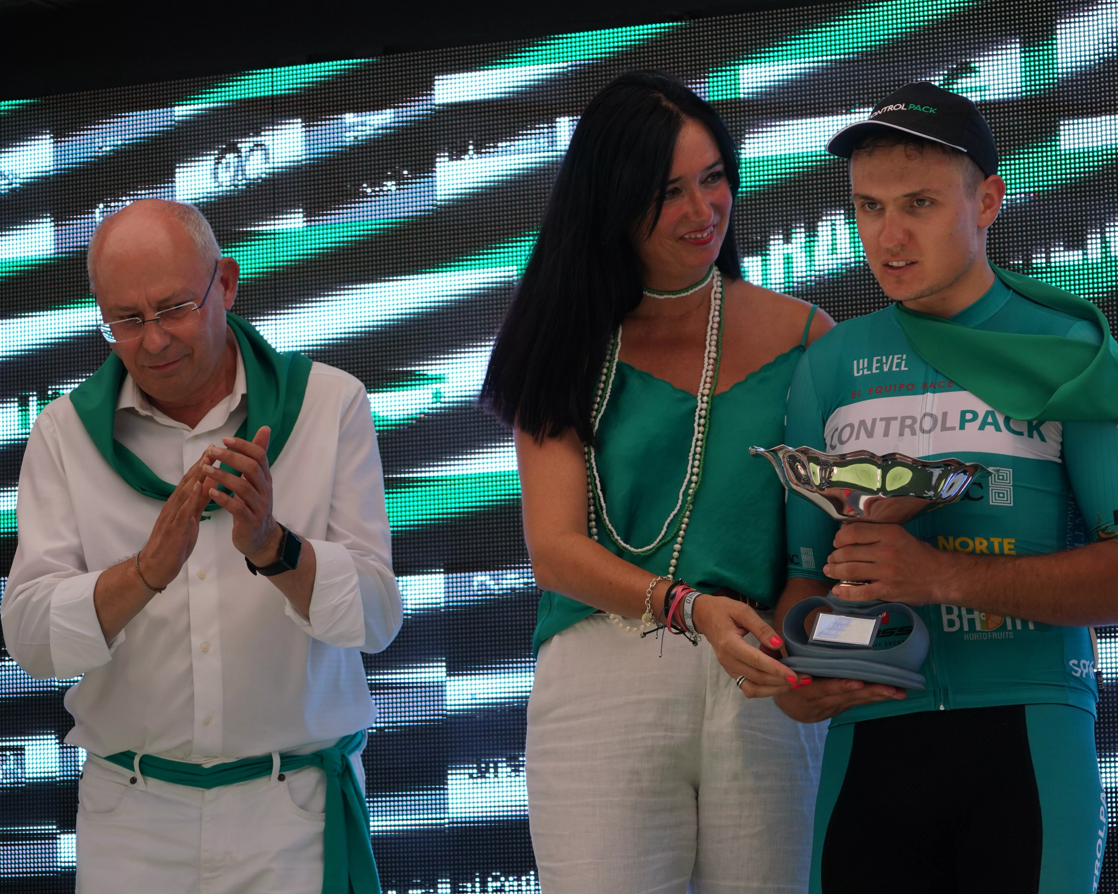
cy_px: 459
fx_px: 4467
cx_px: 770
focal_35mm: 135
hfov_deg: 14.2
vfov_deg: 11.4
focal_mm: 98
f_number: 4
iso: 400
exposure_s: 1/2000
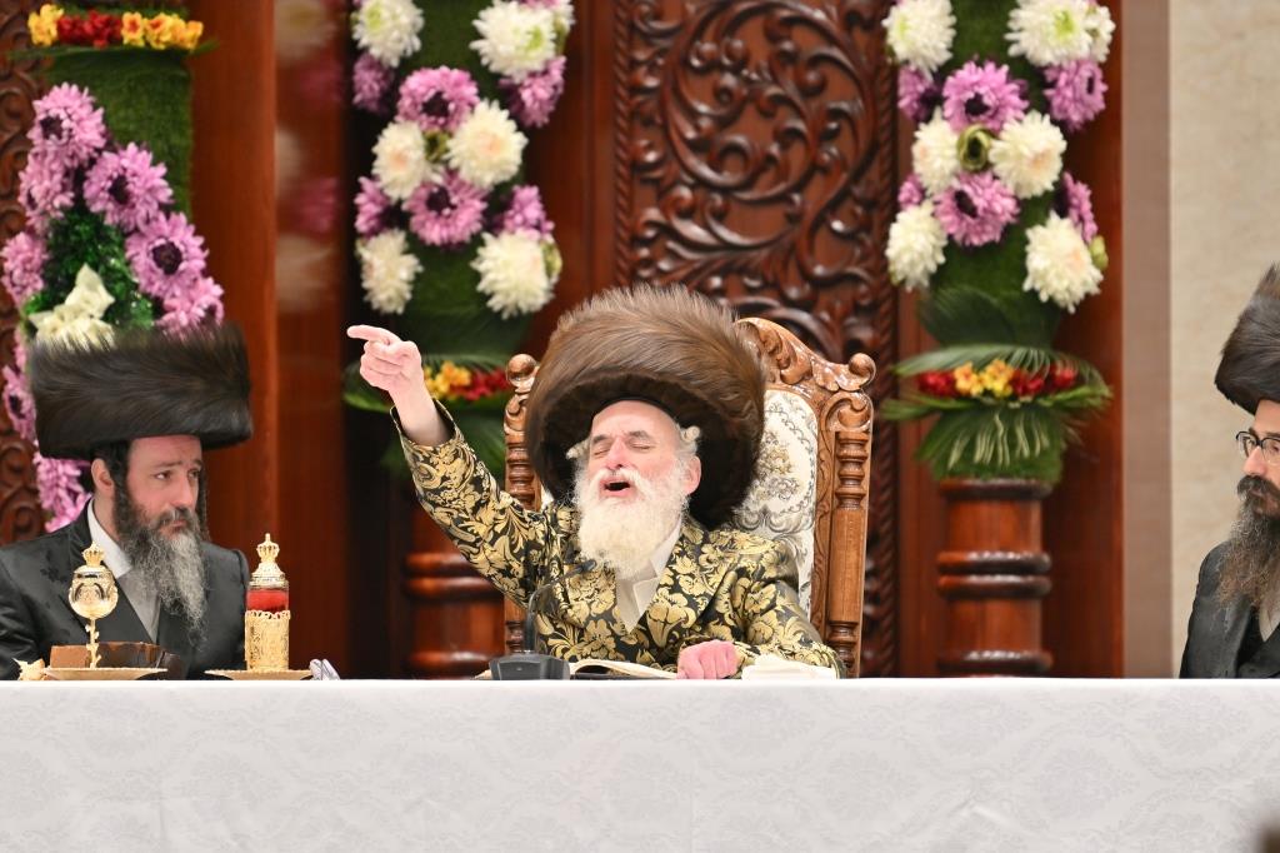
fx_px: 10663
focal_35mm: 300
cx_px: 640
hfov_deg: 6.9
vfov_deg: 4.6
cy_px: 426
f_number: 2.8
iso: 200
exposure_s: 1/250
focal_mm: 200
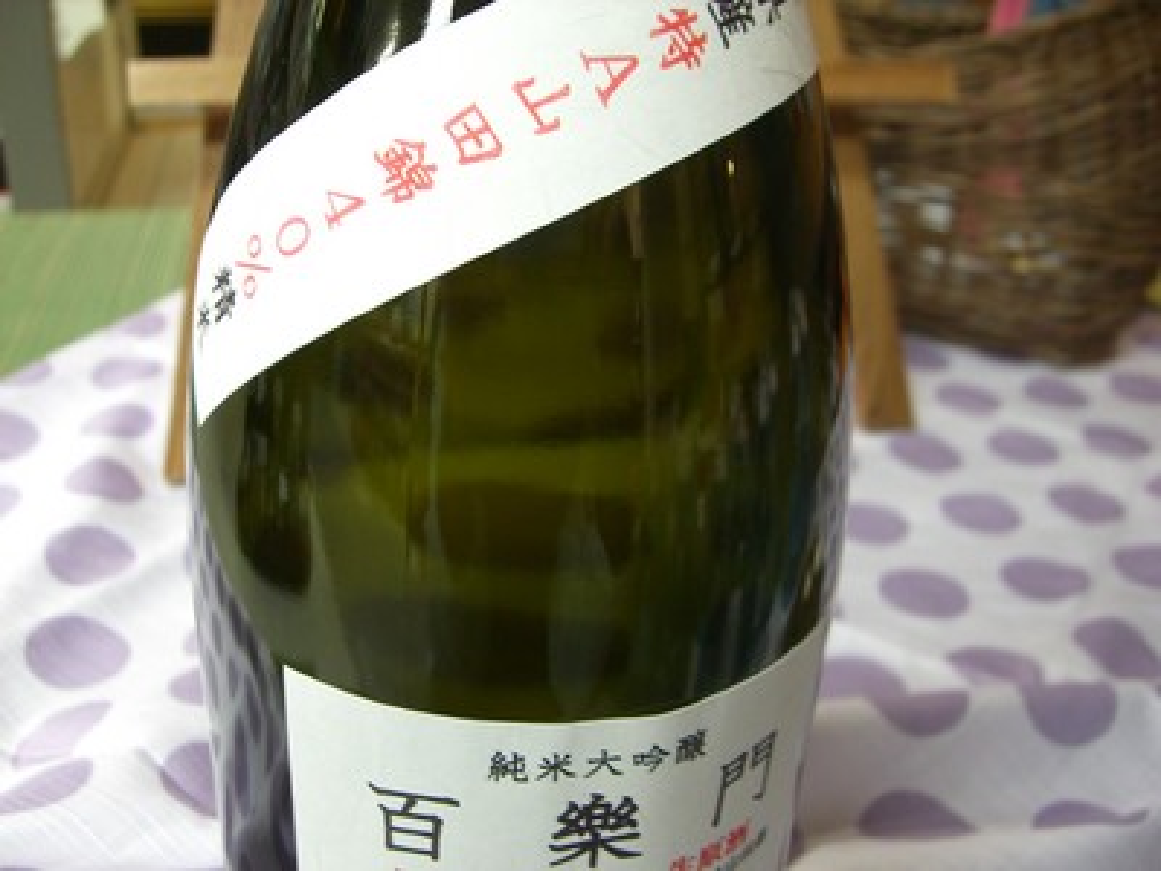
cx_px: 580
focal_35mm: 38
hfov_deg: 49.0
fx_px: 1274
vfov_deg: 37.7
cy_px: 436
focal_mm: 6.2
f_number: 2.7
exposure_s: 1/8
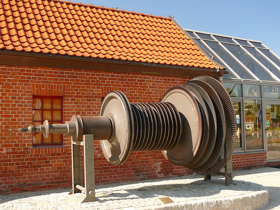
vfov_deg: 33.6
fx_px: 348
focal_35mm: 43
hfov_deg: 43.9
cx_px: 140
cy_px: 105
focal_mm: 9
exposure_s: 1/125
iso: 100
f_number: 4
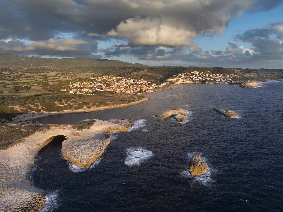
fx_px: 196
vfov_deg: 56.8
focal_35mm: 24
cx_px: 142
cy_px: 106
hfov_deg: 71.6
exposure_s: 1/800
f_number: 3.5
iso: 100
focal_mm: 12.29
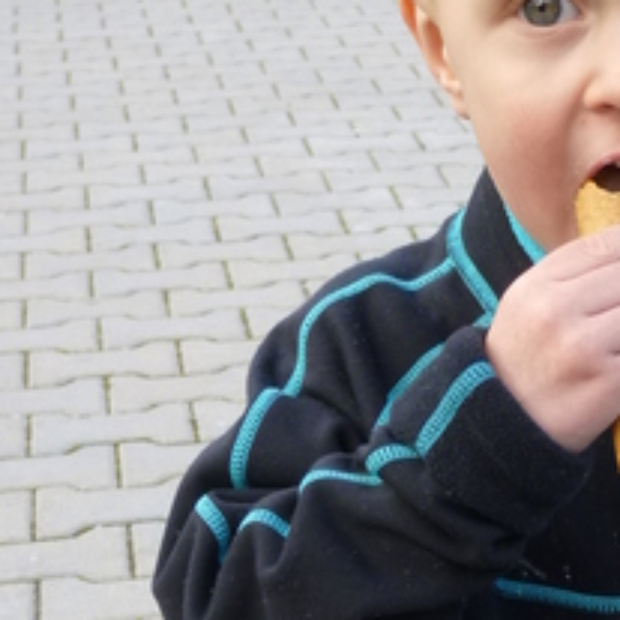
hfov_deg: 14.8
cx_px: 620
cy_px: 701
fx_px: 2351
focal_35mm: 116
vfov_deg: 14.6
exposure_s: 1/80
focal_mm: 6
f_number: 3.5
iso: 100
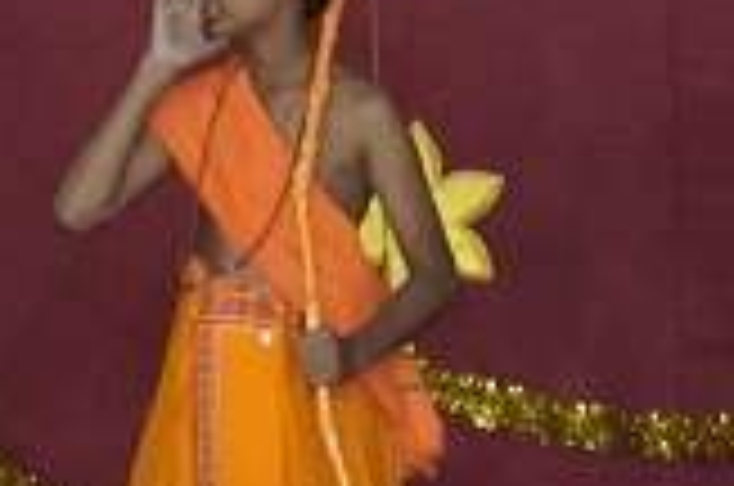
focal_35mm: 442
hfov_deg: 4.6
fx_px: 8994
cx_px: 1081
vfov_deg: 3.1
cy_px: 504
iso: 3200
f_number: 5
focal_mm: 48
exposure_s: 1/160
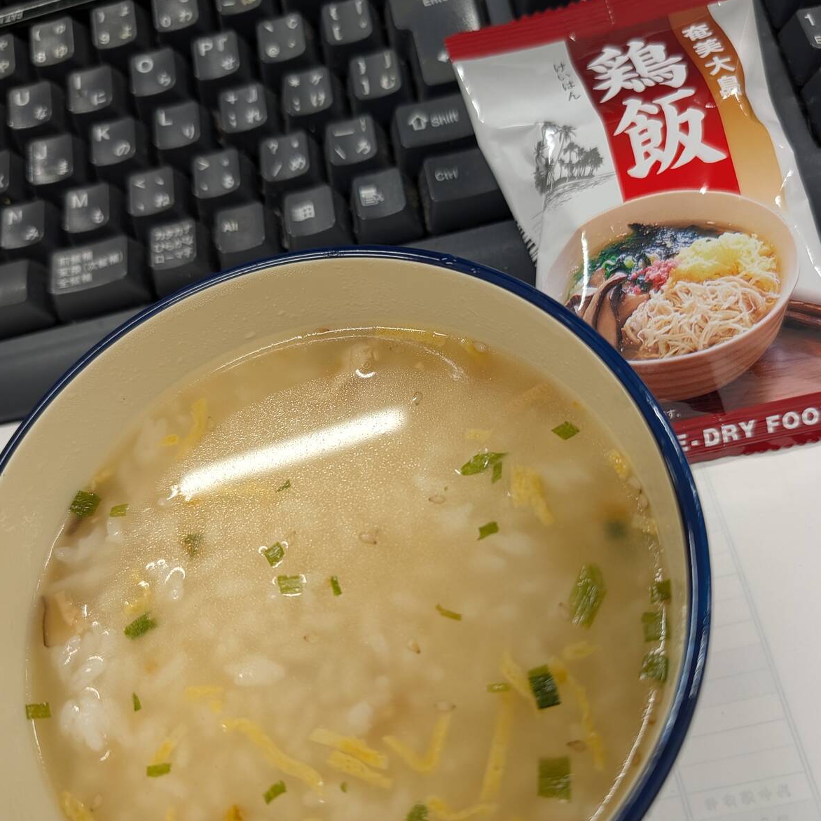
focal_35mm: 29
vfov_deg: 55.4
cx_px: 420
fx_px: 778
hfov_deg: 55.6
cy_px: 467
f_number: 1.68
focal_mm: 6.9
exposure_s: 1/100
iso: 69
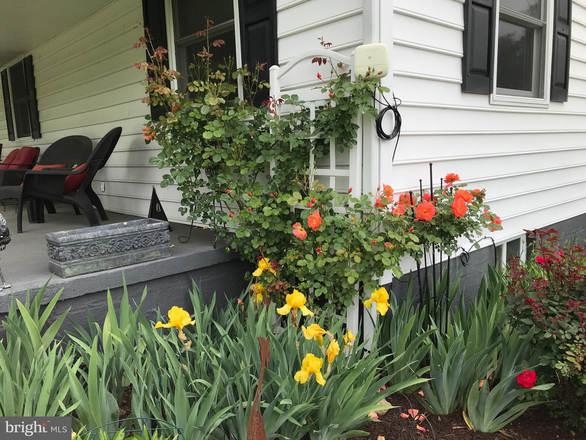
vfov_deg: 49.7
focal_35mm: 28
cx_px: 293
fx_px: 474
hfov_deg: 63.4
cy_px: 220
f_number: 1.8
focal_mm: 3.99
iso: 20
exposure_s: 1/638
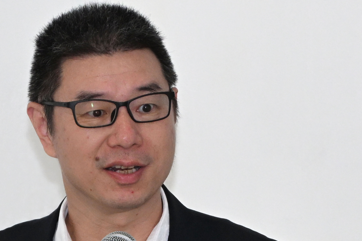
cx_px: 105
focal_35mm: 262
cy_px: 174
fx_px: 2634
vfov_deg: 5.2
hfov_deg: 7.9
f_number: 6
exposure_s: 1/125
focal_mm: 110
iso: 1600
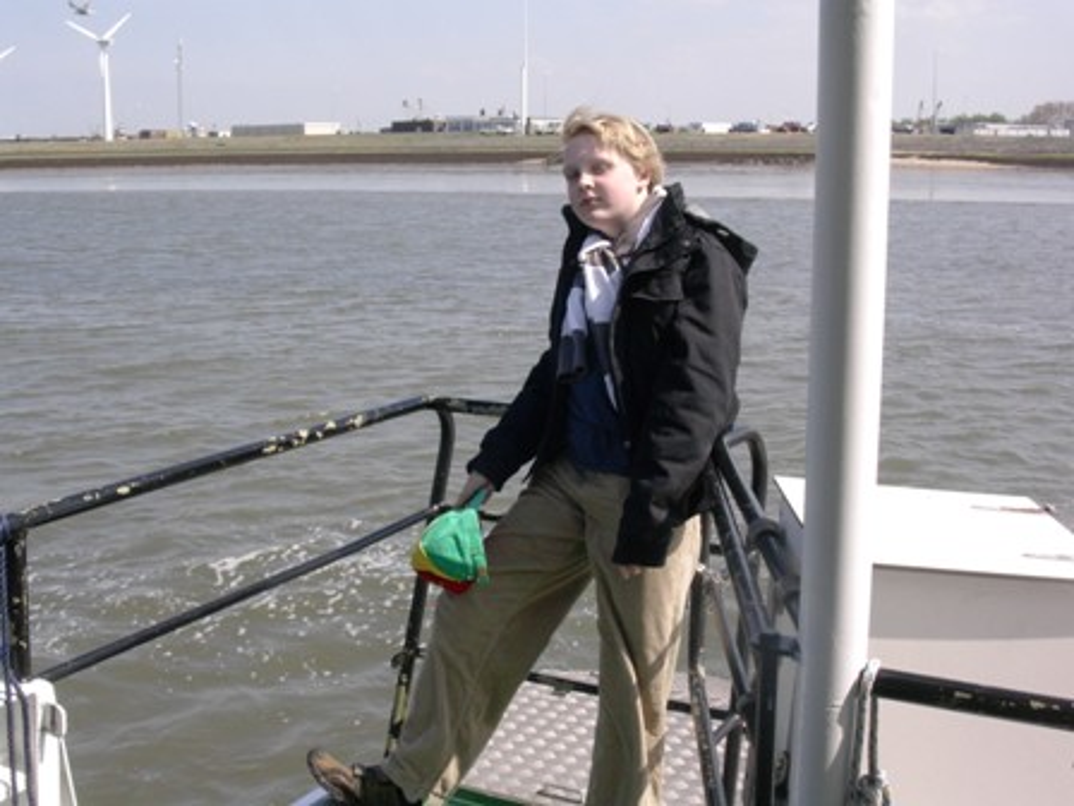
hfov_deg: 42.1
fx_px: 1396
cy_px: 403
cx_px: 537
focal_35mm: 45
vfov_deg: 32.2
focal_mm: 6.7
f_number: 5.8
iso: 70
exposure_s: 1/279
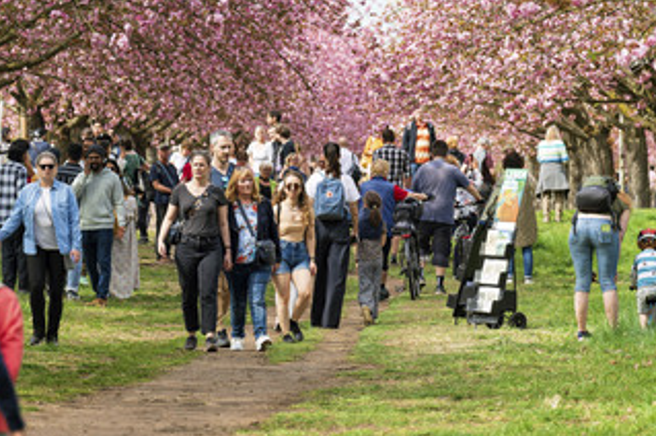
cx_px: 404
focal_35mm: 348
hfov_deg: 5.9
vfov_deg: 3.9
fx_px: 6335
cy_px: 140
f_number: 5.6
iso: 160
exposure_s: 1/320
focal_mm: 164
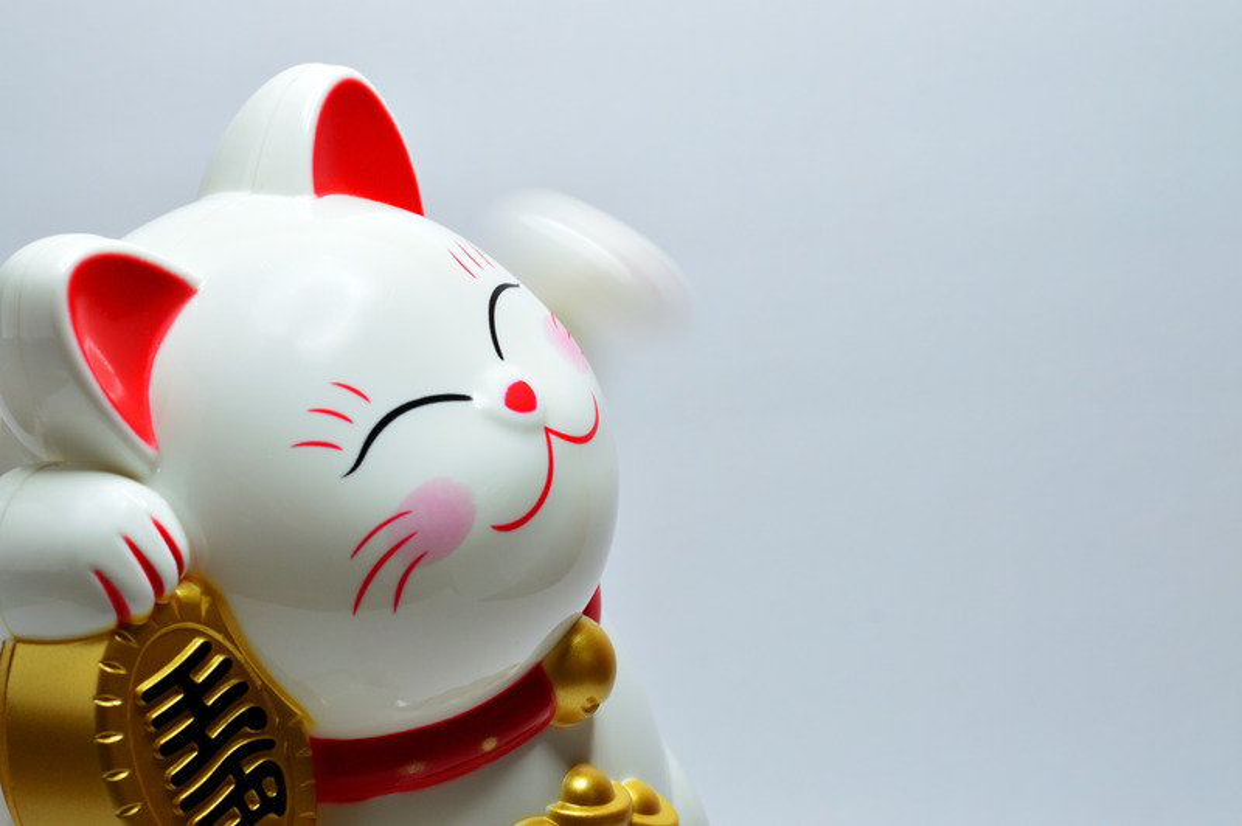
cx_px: 621
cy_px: 413
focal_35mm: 75
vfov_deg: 18.2
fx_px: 2585
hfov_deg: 27.0
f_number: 9
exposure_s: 1/10
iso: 200
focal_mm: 50
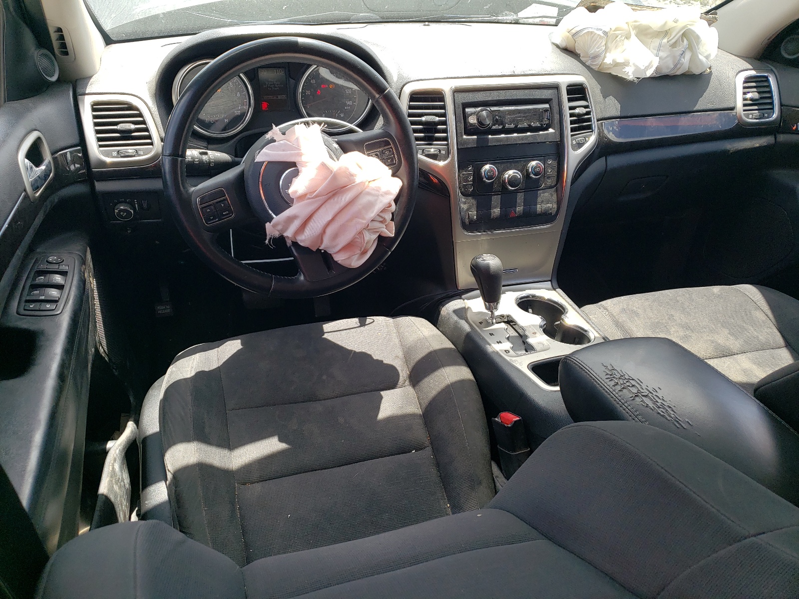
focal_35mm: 26
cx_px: 400
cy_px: 300
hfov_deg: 67.3
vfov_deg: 53.1
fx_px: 600
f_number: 1.5
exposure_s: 1/476
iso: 50
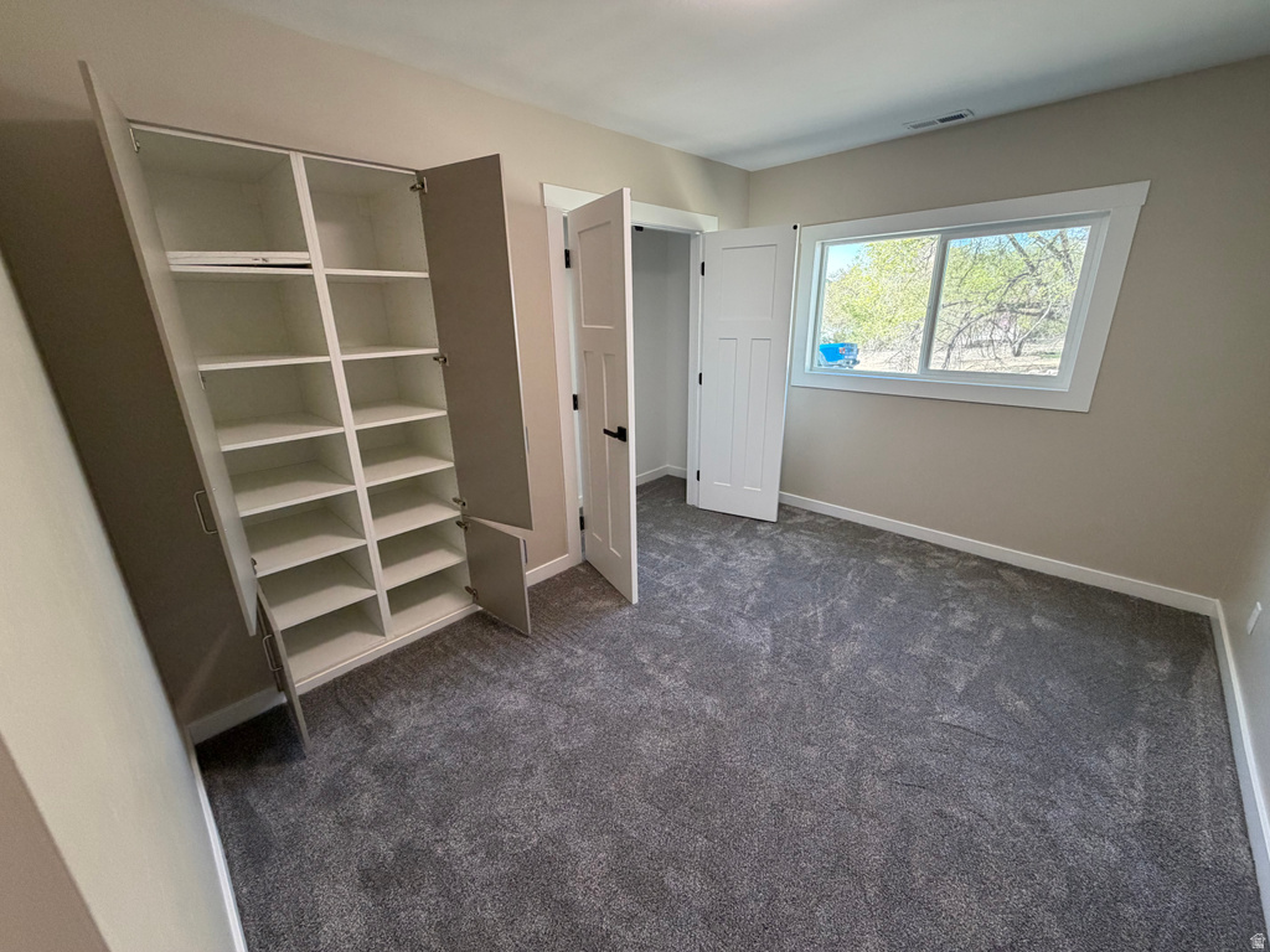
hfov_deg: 102.1
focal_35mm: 14
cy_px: 476
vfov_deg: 85.7
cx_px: 635
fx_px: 514
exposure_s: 1/120
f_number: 2.2
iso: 250
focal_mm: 2.22
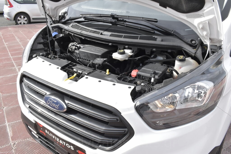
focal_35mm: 32
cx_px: 116
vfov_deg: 41.8
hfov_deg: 59.5
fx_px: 202
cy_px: 77
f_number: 7.1
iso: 1600
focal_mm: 21
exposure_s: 1/2000
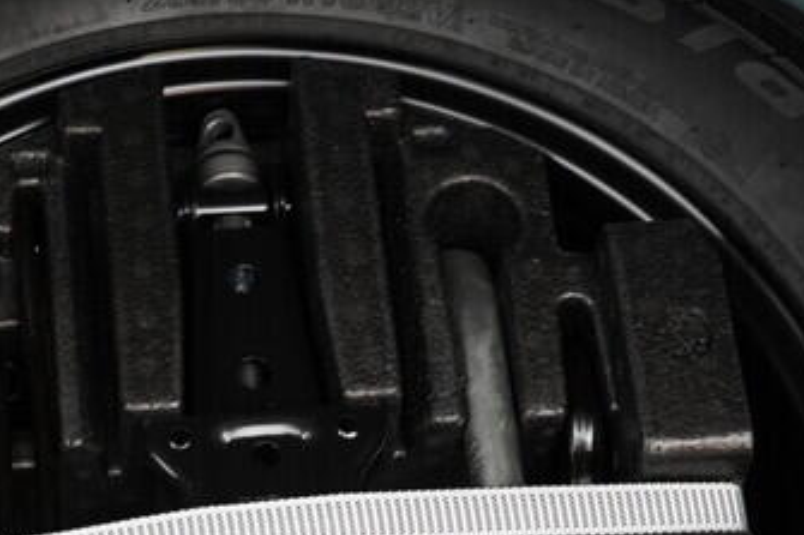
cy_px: 673
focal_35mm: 110
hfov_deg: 18.5
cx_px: 185
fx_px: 2455
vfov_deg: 12.1
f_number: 5.6
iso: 1000
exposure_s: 1/50
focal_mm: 24
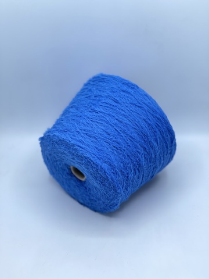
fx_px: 515
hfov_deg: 22.9
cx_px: 104
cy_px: 140
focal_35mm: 64
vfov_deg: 30.3
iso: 20
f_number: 2.2
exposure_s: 1/135
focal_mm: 7.5
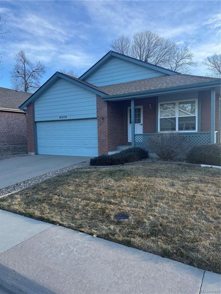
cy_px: 147
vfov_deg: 71.6
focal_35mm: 24
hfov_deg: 56.8
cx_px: 110
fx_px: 204
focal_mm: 6.76
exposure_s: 1/707
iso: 80
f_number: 1.78
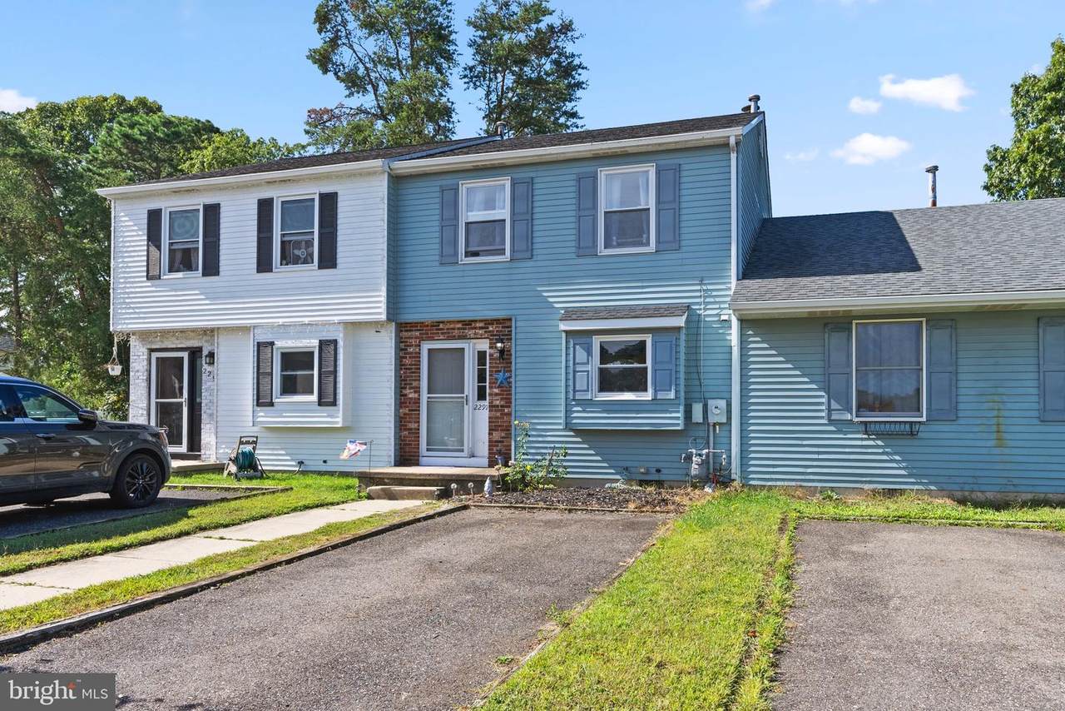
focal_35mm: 26
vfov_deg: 49.6
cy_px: 356
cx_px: 532
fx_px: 769
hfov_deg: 69.4
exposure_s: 1/1000
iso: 640
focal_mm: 26
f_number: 7.1
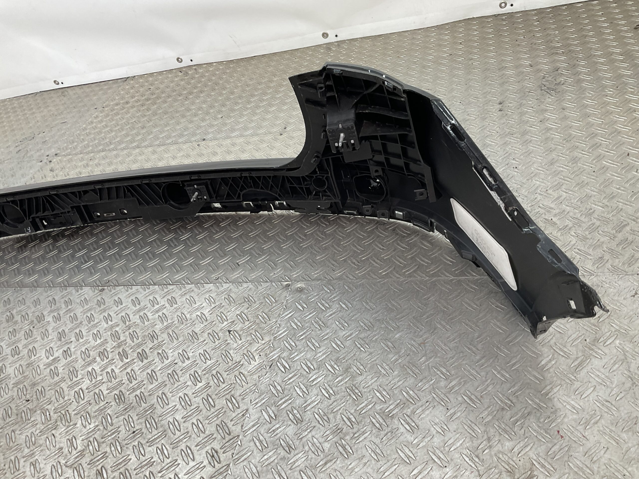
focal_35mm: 29
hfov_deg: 61.7
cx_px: 320
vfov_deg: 48.2
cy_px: 240
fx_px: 535
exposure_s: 1/120
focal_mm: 3
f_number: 1.8
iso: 32
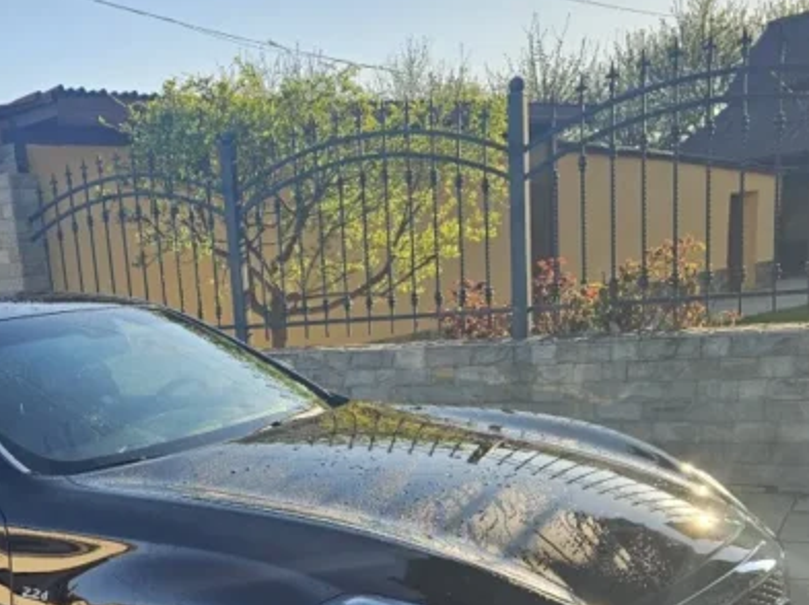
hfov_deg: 40.6
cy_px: 510
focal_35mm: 45
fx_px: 1051
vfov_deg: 31.1
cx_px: 181
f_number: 1.7
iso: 20
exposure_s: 1/428
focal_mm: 6.3
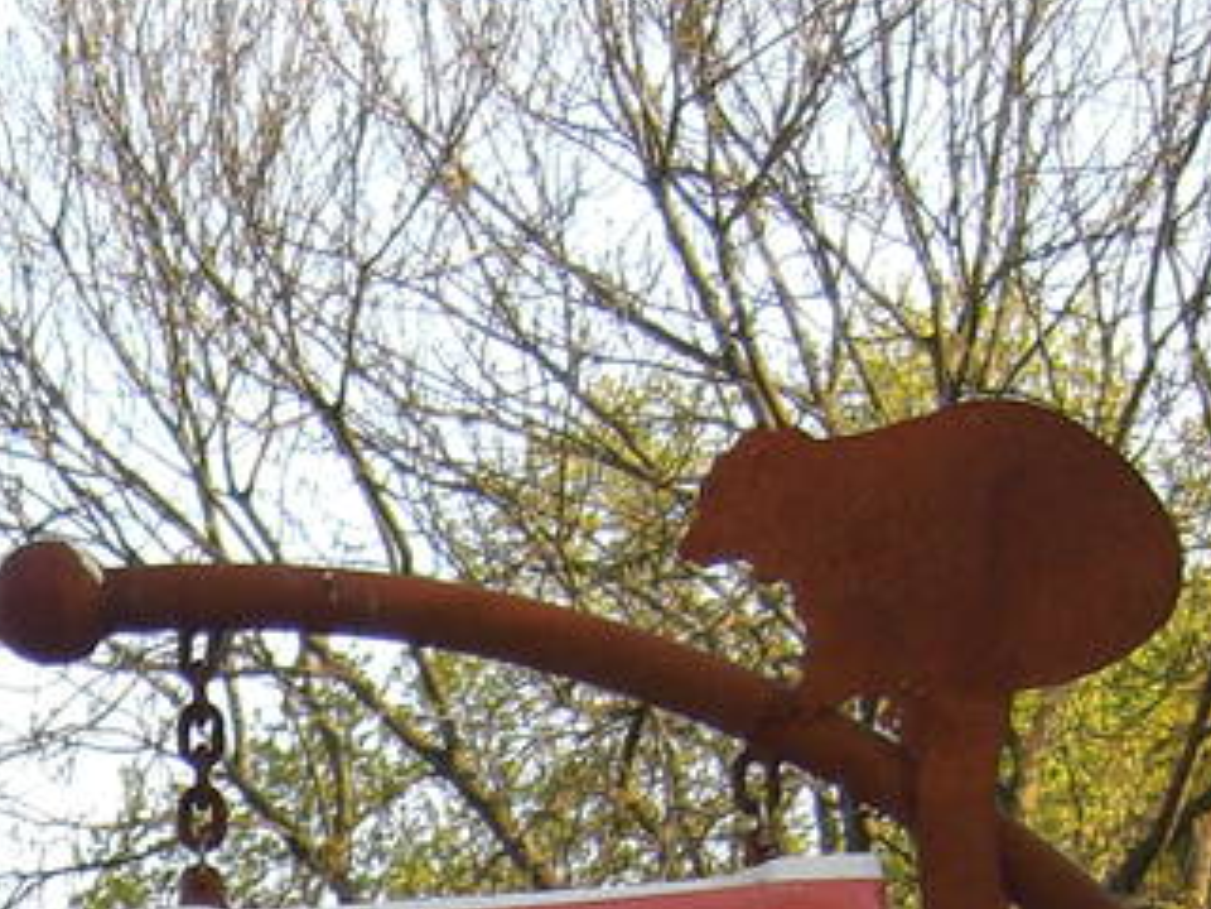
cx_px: -670
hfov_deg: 10.0
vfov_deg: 7.3
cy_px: 2155
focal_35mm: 190
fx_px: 6647
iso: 80
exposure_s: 1/320
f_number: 2.8
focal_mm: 7.9
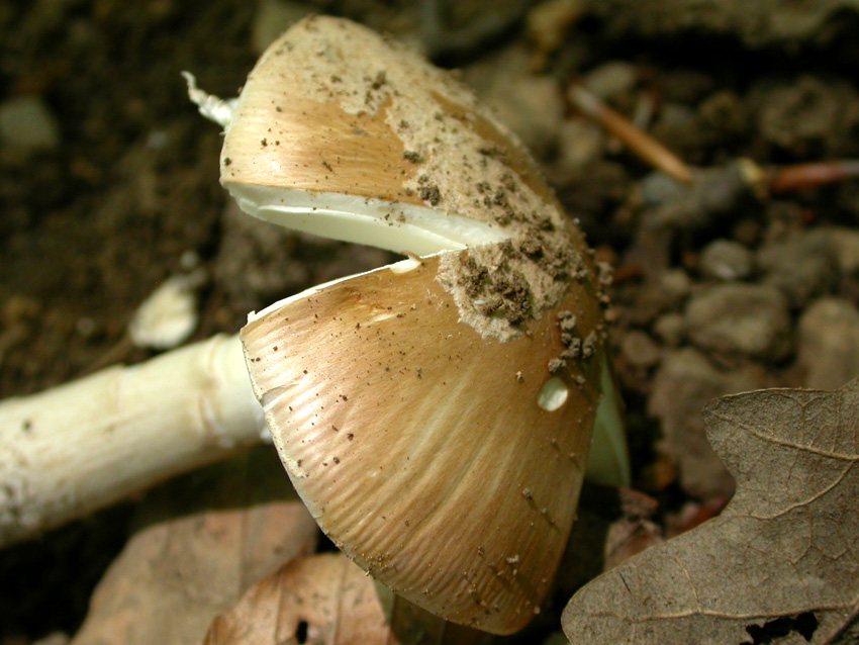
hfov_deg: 26.3
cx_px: 430
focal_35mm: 74
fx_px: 1837
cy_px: 322
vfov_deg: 19.9
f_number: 3.4
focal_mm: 15.3
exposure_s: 1/60
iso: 100
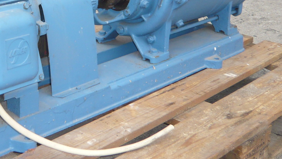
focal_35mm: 67
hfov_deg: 30.6
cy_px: -9
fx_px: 501
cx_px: 54
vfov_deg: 17.5
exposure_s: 1/160
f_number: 2.8
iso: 100
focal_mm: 4.6
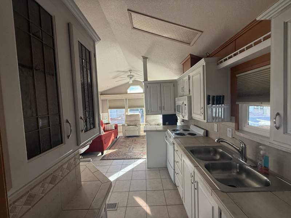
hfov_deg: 102.1
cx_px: 146
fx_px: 118
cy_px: 109
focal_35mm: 14
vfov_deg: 85.7
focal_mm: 2.22
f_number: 2.2
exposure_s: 1/99
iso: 125
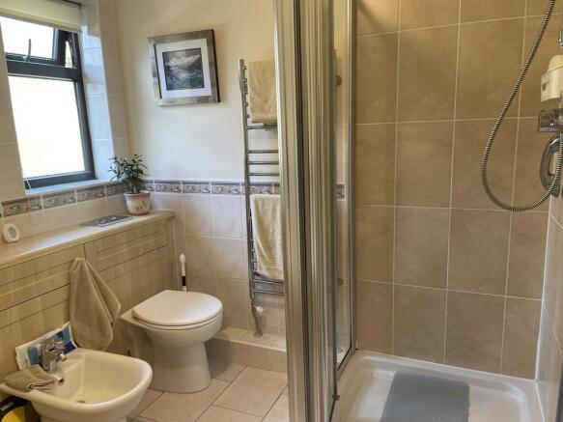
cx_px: 282
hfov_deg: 67.3
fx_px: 423
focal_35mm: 26
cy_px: 211
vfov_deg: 53.0
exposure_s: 1/50
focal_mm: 4.2
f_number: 1.6
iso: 64
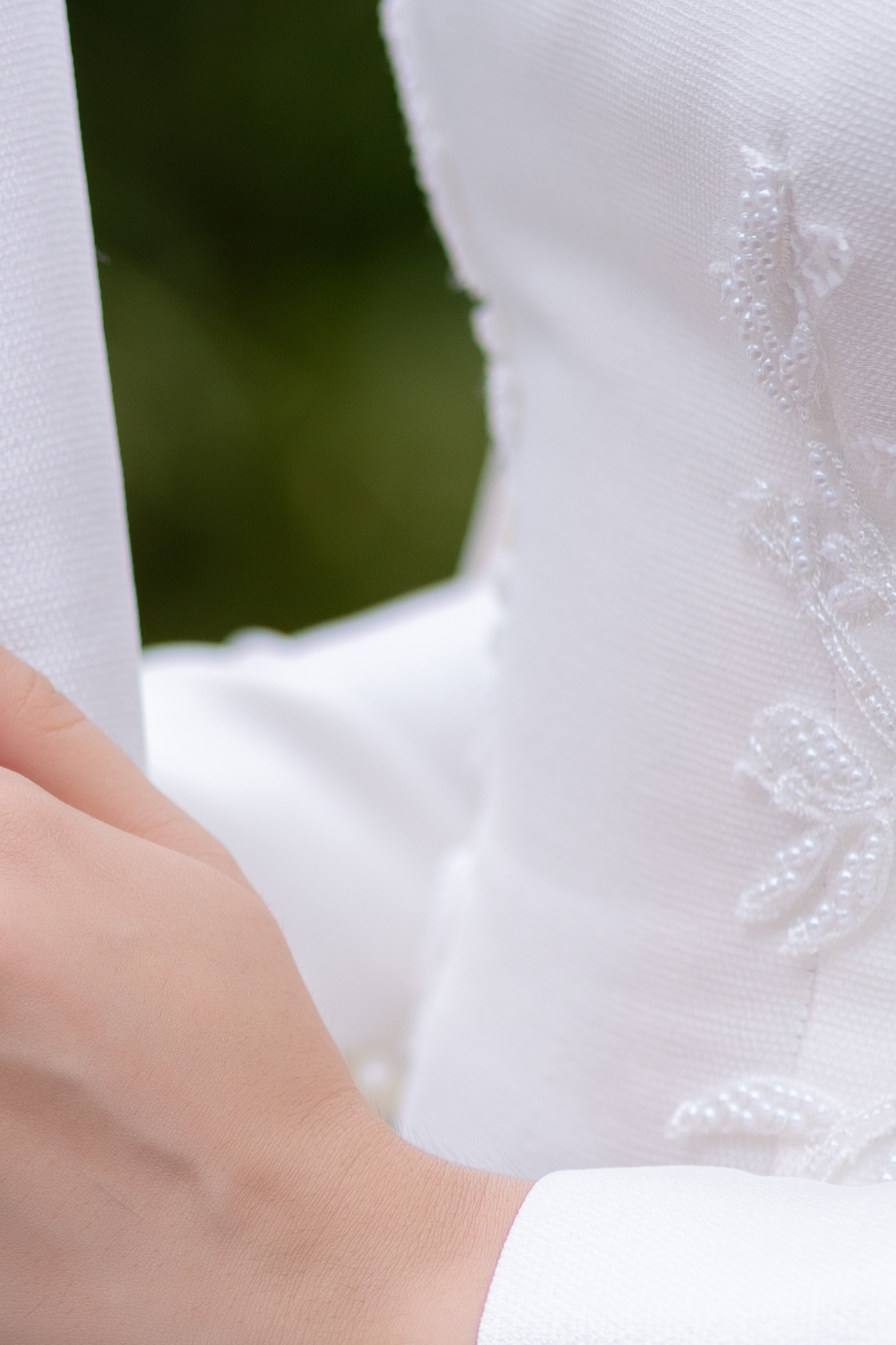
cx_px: -118
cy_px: 1835
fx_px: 10641
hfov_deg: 4.8
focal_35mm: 285
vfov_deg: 7.1
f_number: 2.5
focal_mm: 85
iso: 200
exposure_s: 1/1250
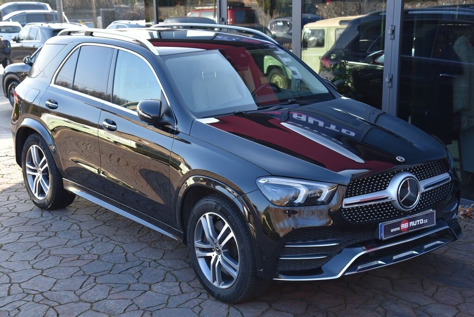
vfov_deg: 23.4
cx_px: 237
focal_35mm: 58
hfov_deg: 34.5
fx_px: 764
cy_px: 158
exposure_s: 1/160
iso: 500
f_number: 6.3
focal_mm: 58
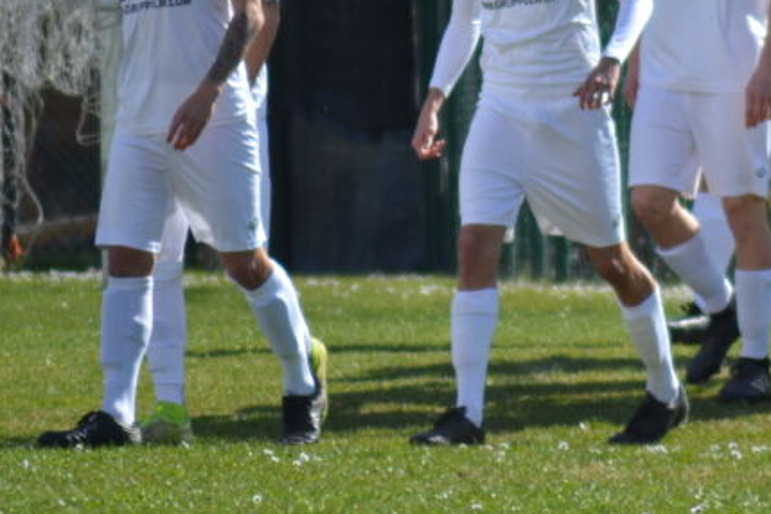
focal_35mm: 1017
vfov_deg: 1.4
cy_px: 12
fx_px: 21779
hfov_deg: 2.0
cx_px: 600
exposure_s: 1/1600
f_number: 5.6
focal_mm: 300
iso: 400
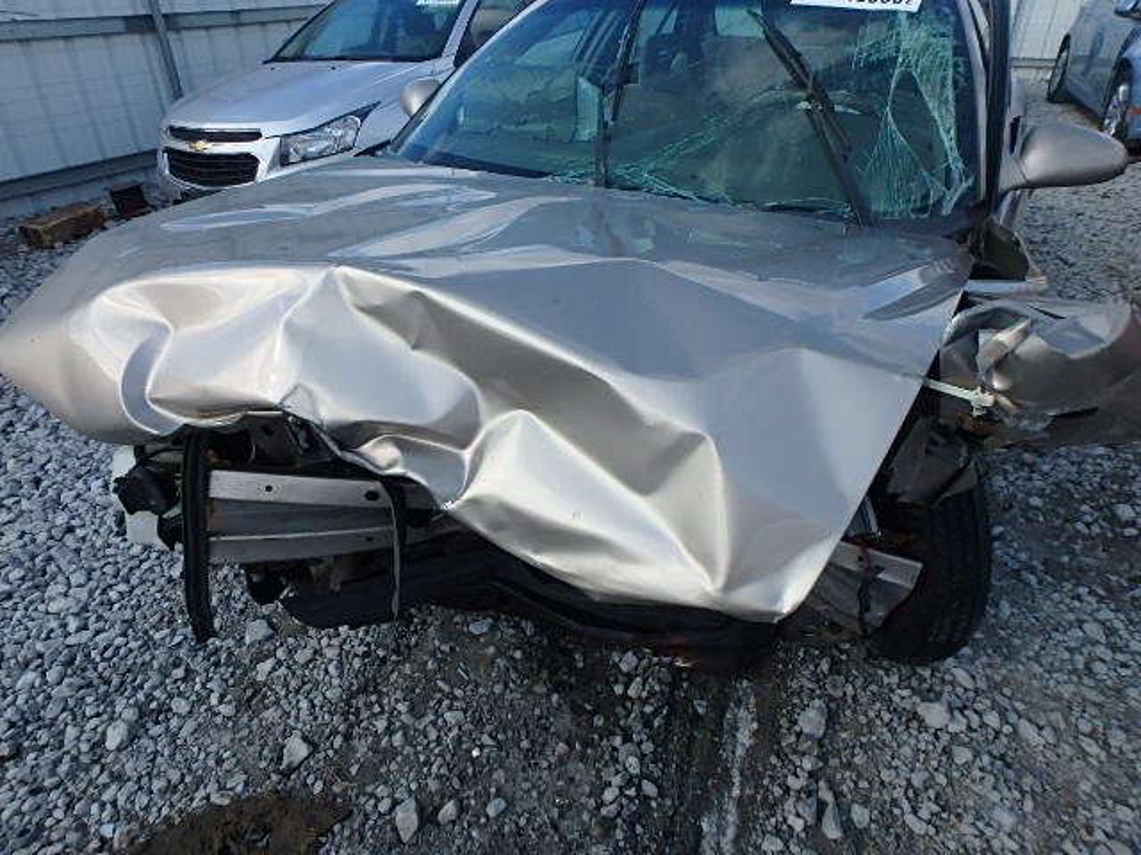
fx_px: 692
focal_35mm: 21
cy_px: 428
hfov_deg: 79.0
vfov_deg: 63.4
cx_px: 570
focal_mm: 3.7
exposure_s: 1/800
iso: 125
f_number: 3.5
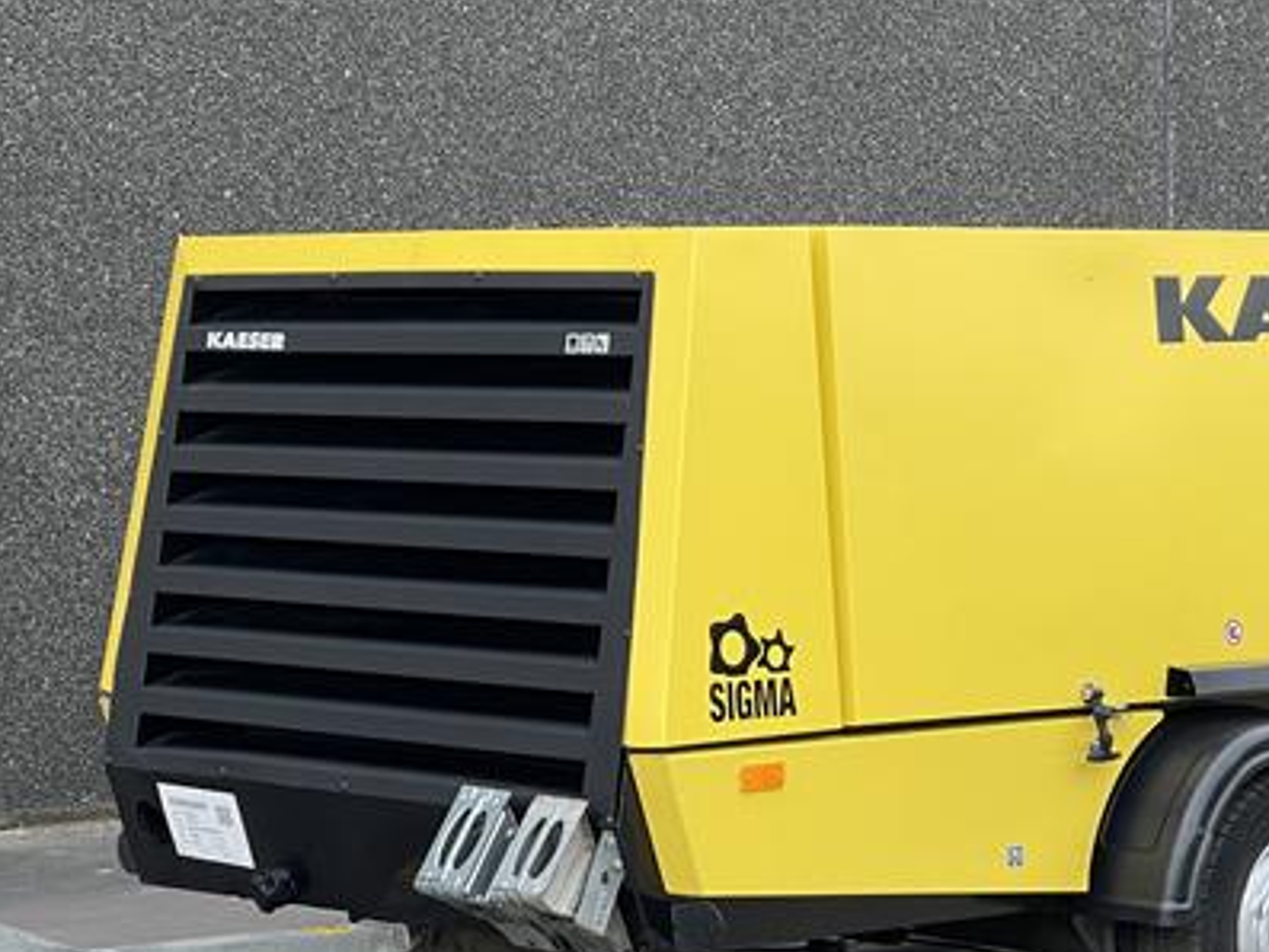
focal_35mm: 129
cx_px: 505
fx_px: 4730
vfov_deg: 11.5
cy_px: 473
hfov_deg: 15.3
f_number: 2.2
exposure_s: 1/241
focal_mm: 7.5
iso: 20
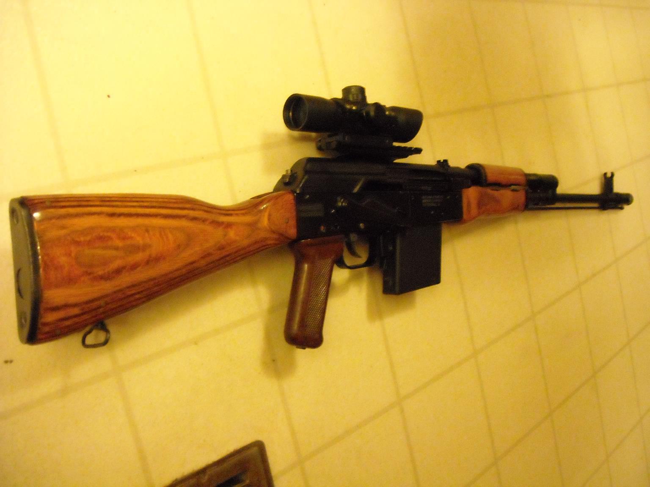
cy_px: 244
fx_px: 657
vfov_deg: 40.7
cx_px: 325
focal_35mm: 35
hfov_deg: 52.6
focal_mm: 5.7
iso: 800
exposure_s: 1/5
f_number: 2.8
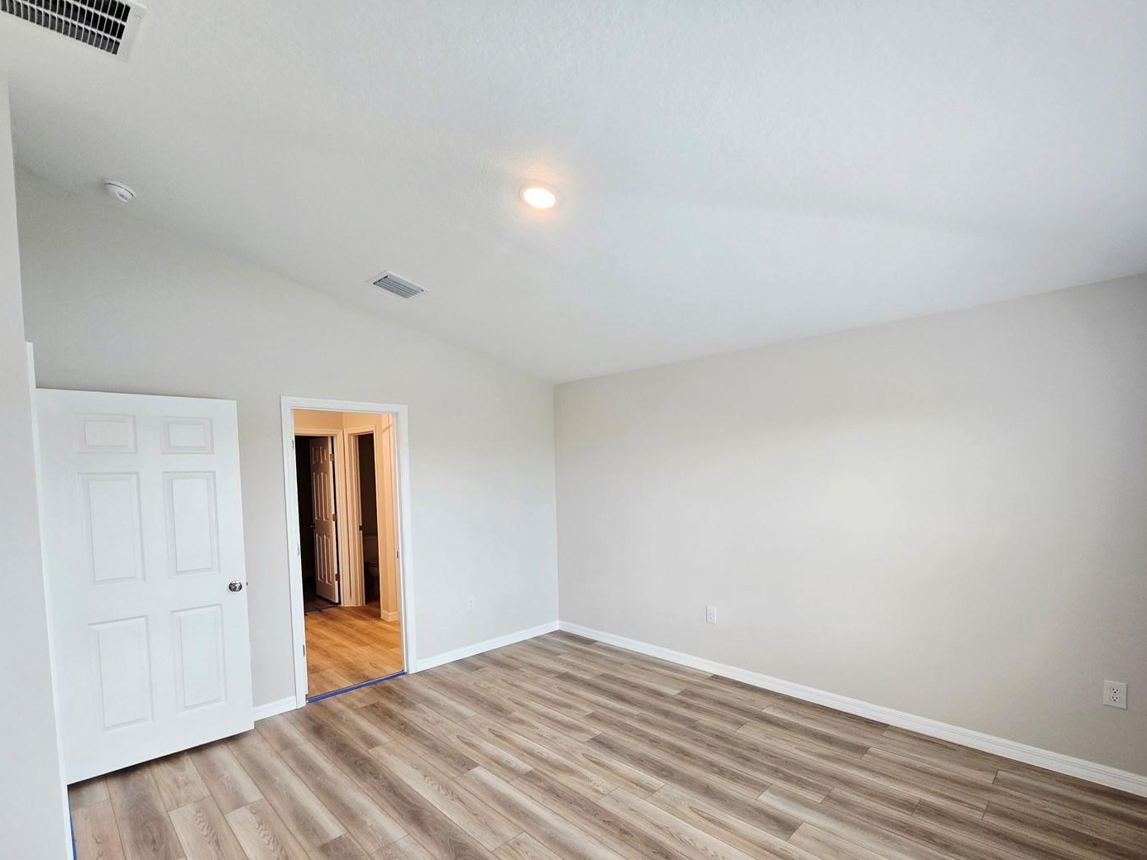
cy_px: 491
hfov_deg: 98.2
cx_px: 573
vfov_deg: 81.2
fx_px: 497
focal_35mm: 15
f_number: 2.2
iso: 80
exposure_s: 1/60.2
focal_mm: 2.2
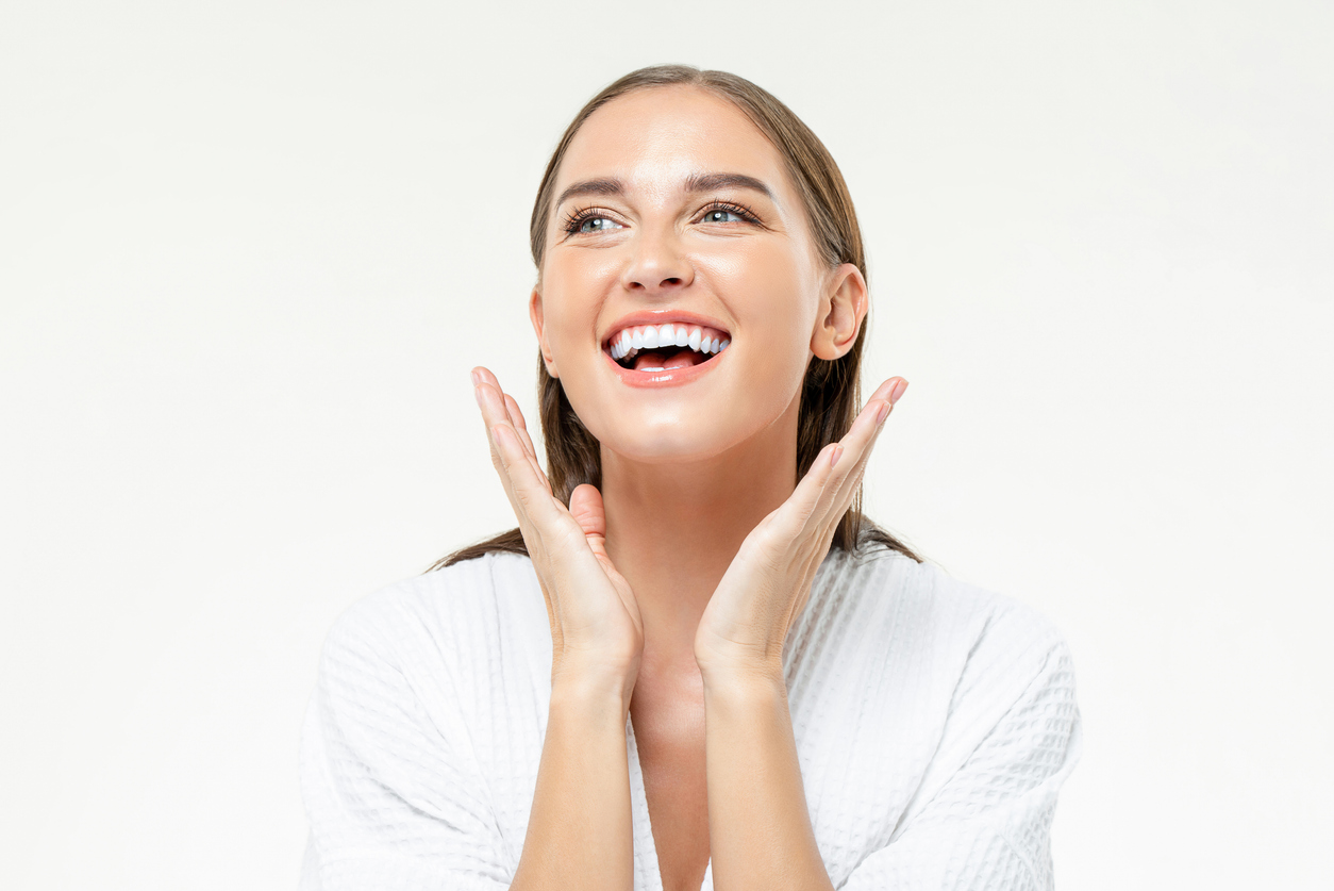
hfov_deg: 20.0
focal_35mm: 102
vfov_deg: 13.4
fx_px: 3781
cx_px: 667
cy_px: 446
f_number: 11
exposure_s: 1/160
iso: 100
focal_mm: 102
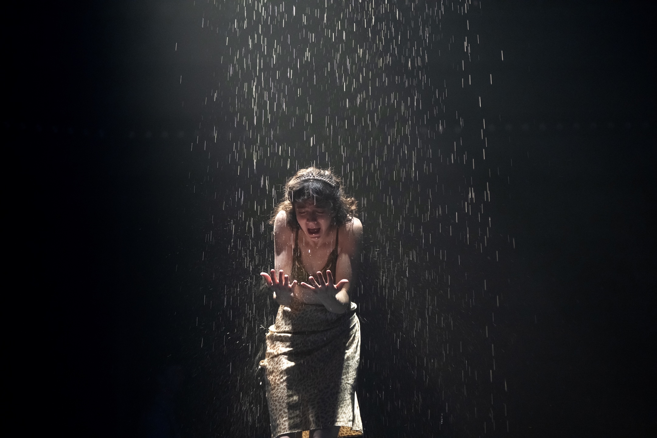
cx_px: 328
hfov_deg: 20.2
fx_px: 1843
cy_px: 219
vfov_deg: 13.6
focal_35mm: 101
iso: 2500
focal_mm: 101
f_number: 2.8
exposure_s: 1/200
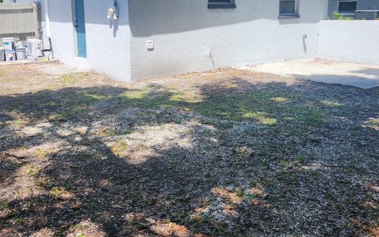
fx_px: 372
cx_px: 184
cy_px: 77
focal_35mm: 36
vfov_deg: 35.0
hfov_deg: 54.0
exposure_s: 1/1019
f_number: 1.8
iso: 25
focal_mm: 5.54
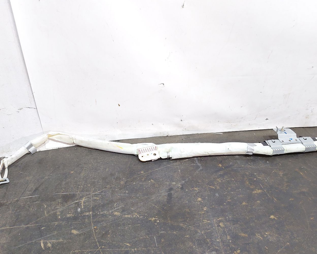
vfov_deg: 54.9
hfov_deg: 66.0
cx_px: 156
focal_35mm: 26
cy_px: 126
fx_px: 244
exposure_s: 1/33
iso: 200
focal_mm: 5.23
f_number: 1.8
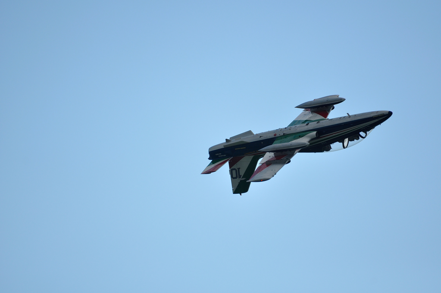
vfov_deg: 3.0
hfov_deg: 4.6
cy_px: 146
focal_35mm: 450
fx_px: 5506
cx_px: 220
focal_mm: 300
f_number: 6.3
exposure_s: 1/1250
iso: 200
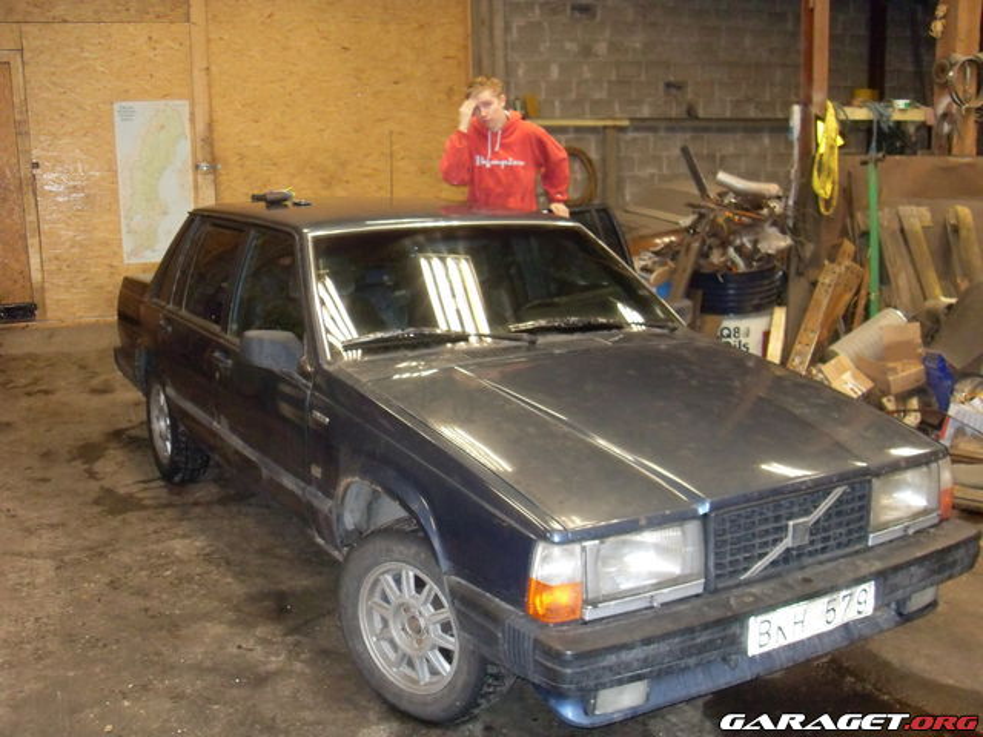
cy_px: 368
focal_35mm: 37
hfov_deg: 50.1
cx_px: 492
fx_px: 1051
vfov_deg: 38.7
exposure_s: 1/45
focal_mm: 6.3
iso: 400
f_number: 2.8
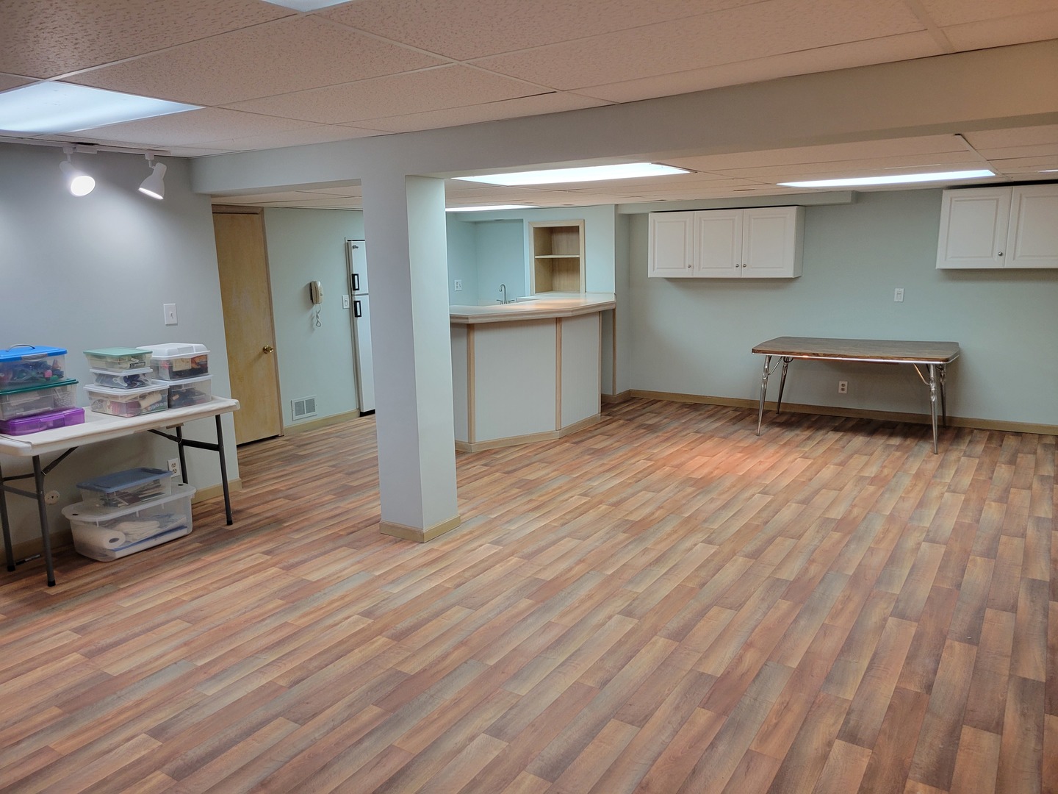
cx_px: 529
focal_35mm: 26
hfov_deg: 67.3
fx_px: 795
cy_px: 397
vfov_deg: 53.1
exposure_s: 1/120
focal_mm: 5.4
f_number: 1.8
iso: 200
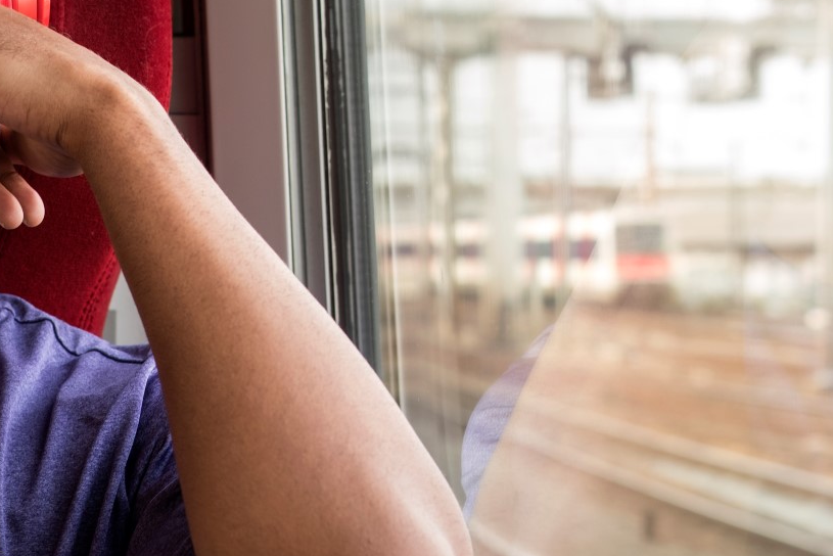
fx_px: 2407
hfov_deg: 19.5
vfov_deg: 13.1
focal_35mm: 104
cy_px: 162
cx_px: 185
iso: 250
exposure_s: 1/30
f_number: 4
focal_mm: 35
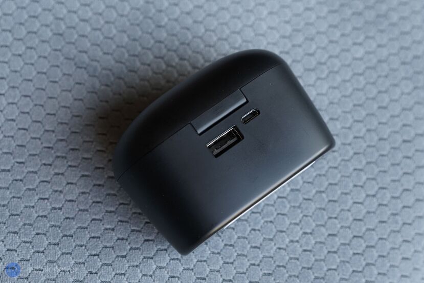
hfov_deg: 36.3
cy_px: 142
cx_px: 212
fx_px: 647
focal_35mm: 55
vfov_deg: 24.6
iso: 1250
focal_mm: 55
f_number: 4
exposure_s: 1/250
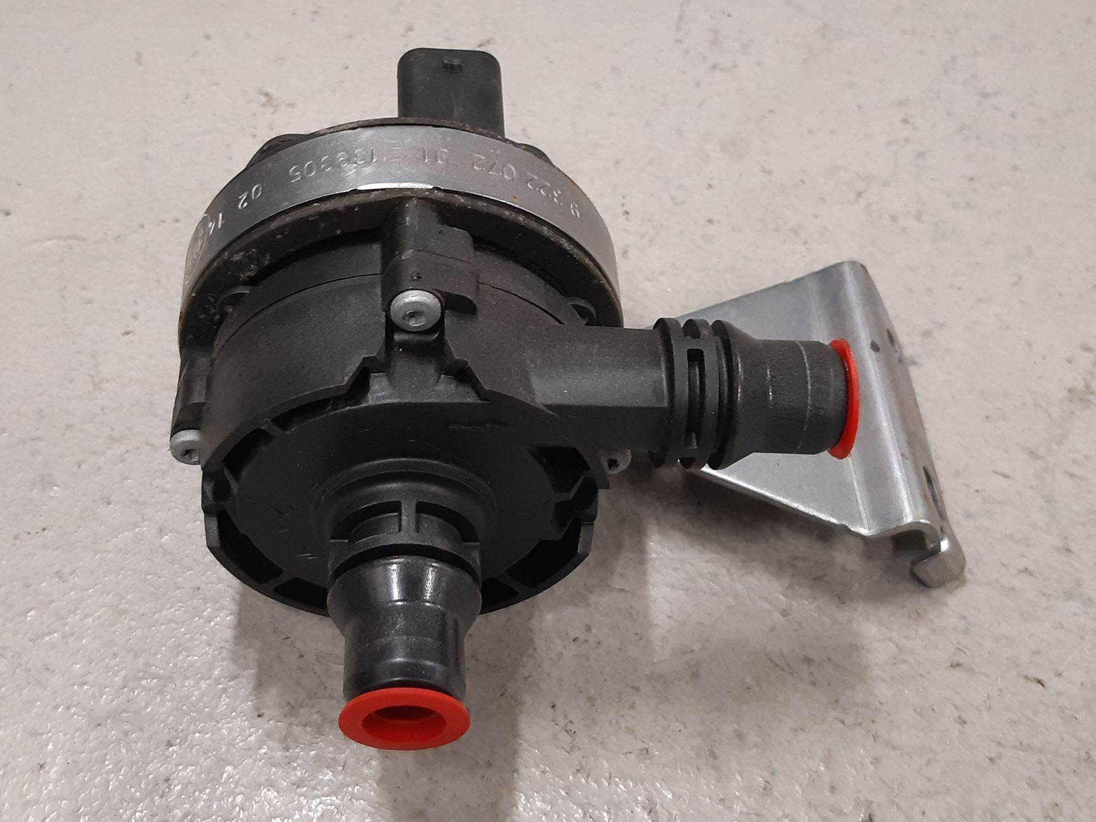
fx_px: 981
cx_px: 484
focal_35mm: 31
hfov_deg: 58.2
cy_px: 368
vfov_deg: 45.4
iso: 160
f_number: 1.7
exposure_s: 1/50
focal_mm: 3.93
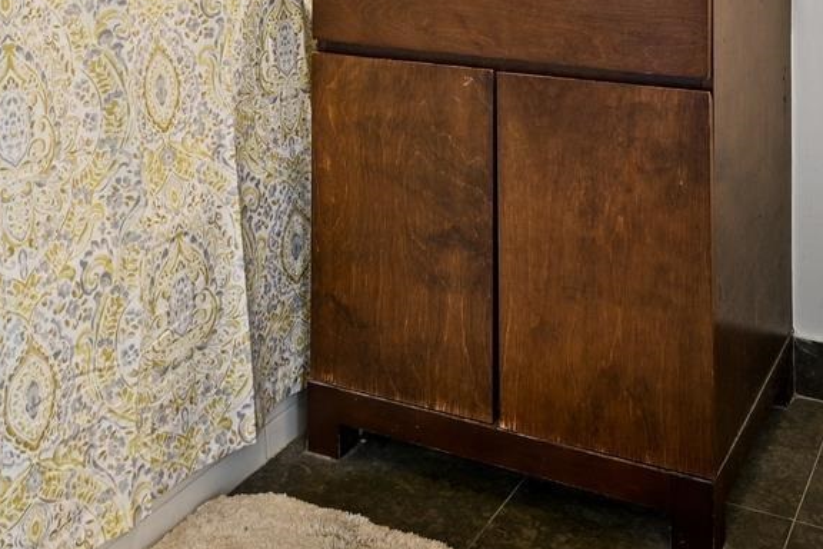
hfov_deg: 39.5
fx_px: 1143
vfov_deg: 24.3
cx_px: 466
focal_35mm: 50
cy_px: -126
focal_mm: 16
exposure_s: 2
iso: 400
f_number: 8
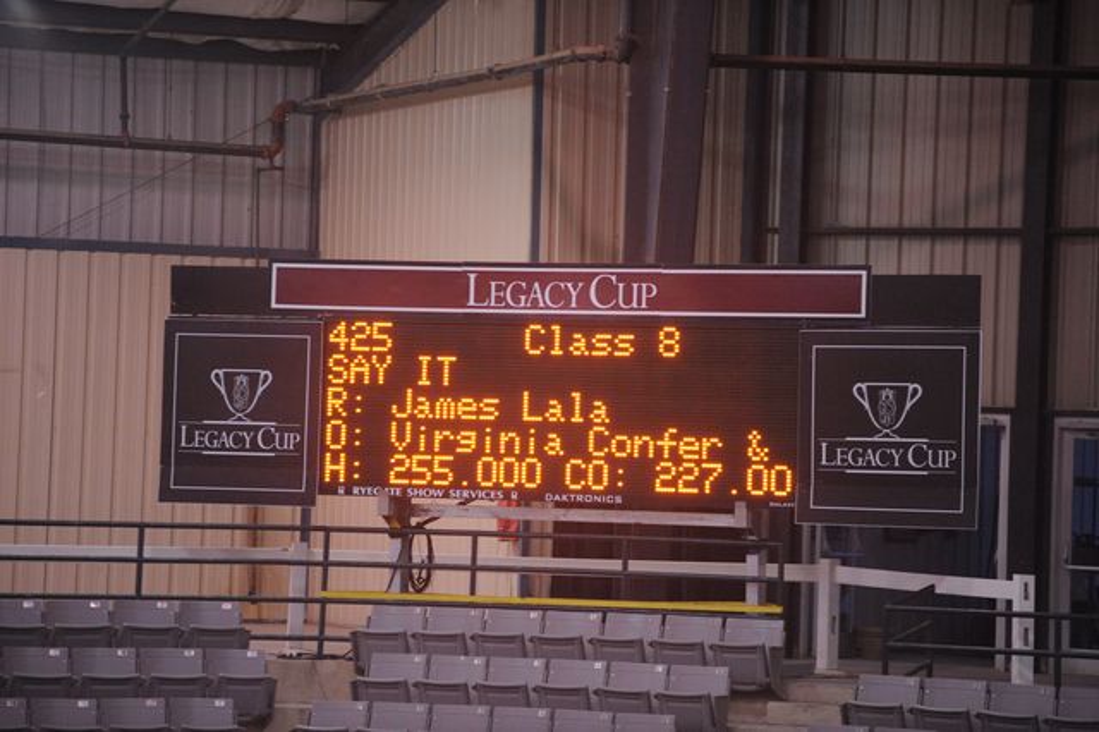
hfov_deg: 10.3
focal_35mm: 200
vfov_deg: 6.9
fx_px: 6102
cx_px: 550
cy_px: 366
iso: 5000
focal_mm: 200
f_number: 2.8
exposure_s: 1/400
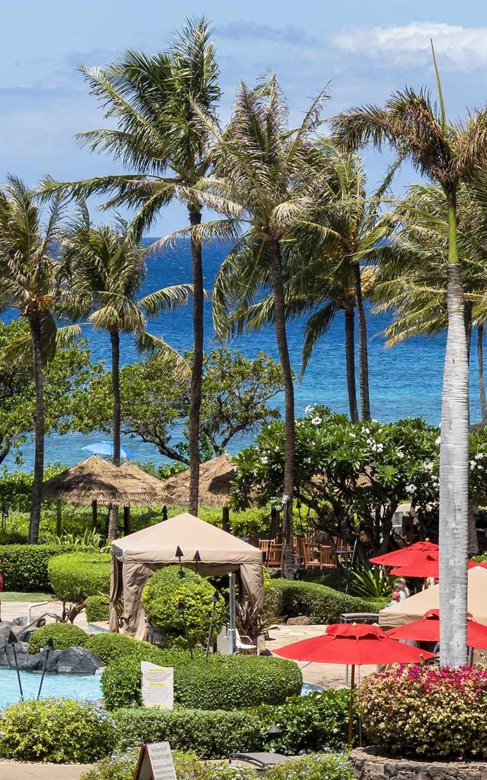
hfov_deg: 5.9
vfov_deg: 9.5
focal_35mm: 221
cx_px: 386
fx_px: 4695
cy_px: 247
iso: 100
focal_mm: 63
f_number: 8
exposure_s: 1/400
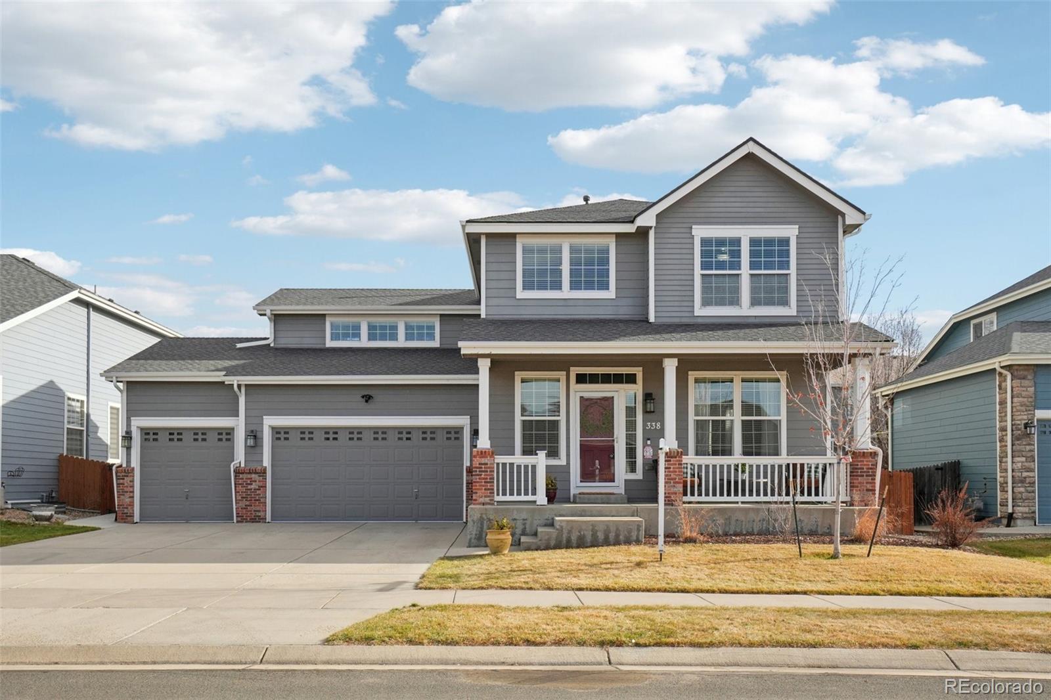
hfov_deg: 67.4
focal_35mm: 27
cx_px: 526
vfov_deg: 47.9
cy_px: 350
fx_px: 788
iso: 400
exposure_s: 1/640
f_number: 8
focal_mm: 18
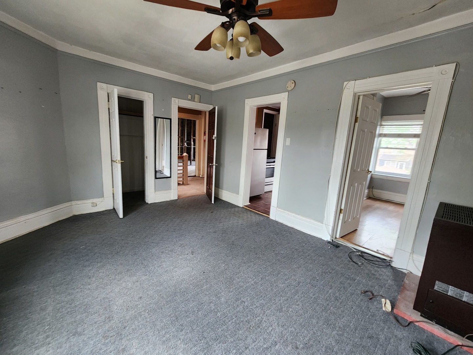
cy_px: 178
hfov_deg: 106.2
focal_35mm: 13
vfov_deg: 89.9
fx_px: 178
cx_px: 236
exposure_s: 1/60
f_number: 2.2
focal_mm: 2.2
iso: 400
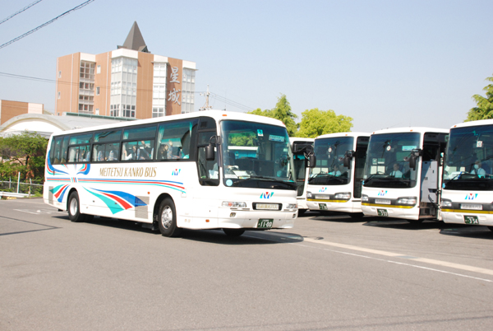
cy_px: 166
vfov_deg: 32.0
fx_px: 576
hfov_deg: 46.3
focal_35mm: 42
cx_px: 246
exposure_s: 1/4000
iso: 800
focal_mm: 28
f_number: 4
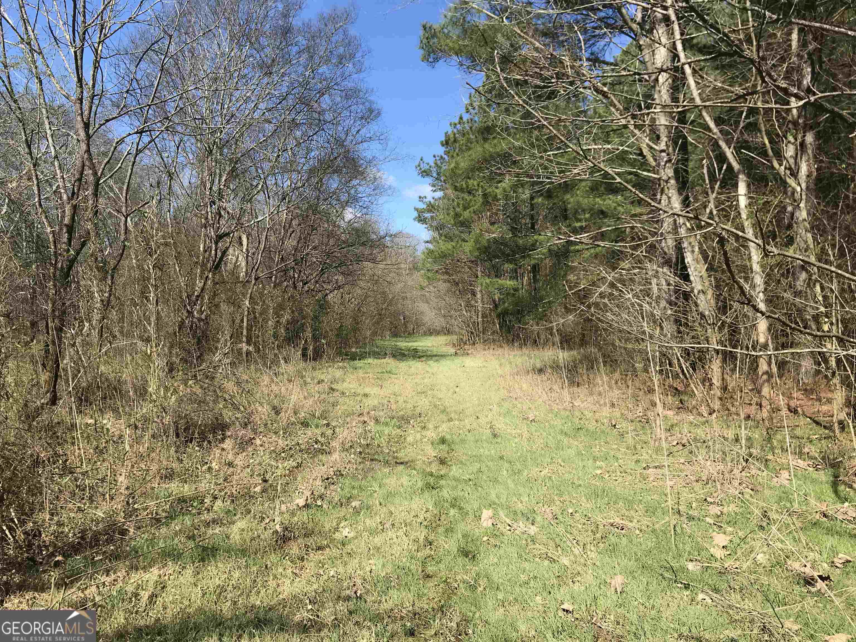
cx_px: 428
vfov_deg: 49.7
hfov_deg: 63.4
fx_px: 692
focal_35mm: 28
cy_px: 321
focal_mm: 3.99
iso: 20
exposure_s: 1/1546
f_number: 1.8
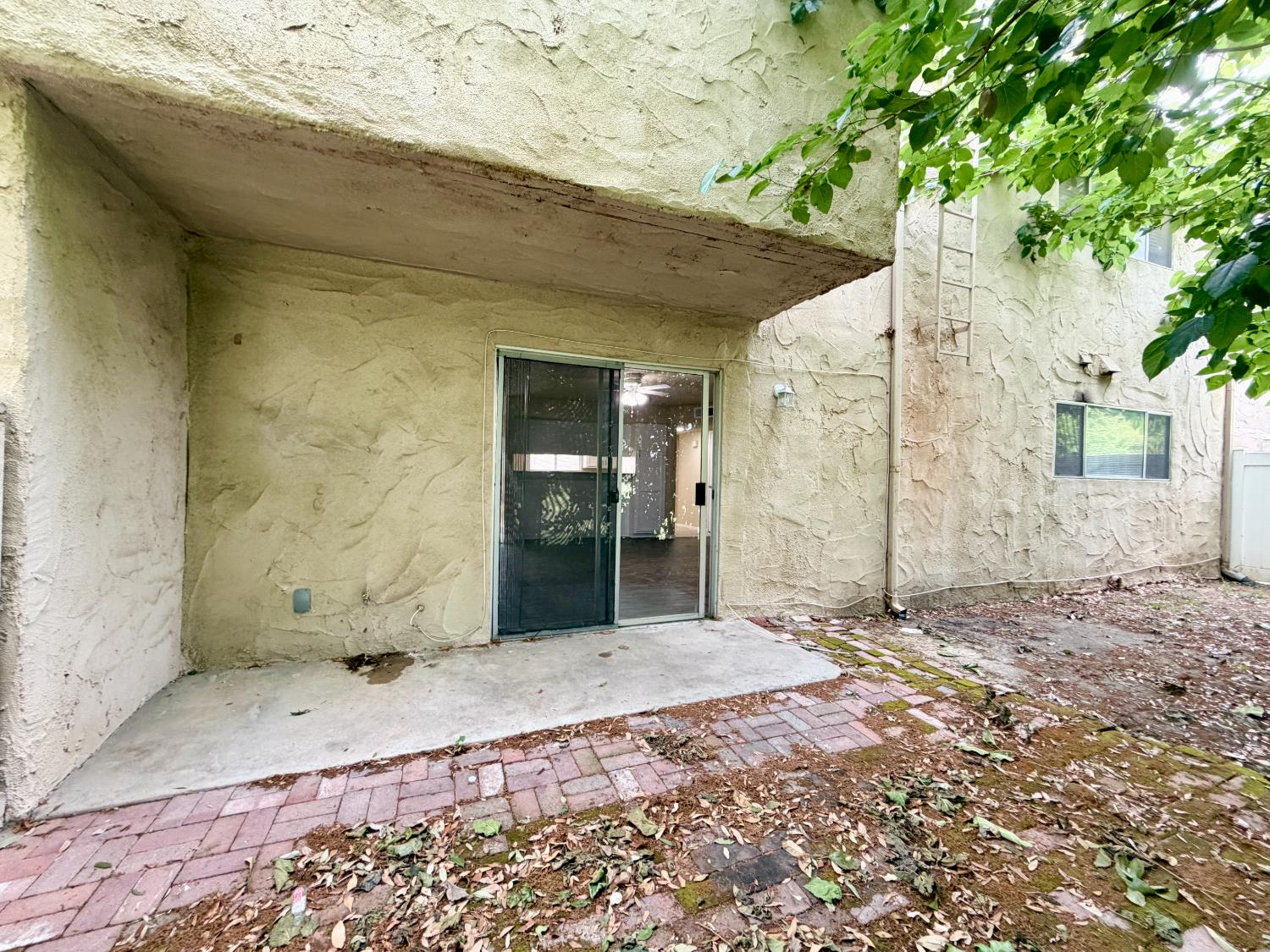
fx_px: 514
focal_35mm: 14
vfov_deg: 85.7
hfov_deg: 102.1
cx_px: 635
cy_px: 476
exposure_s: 1/121
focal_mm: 2.22
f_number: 2.2
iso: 250
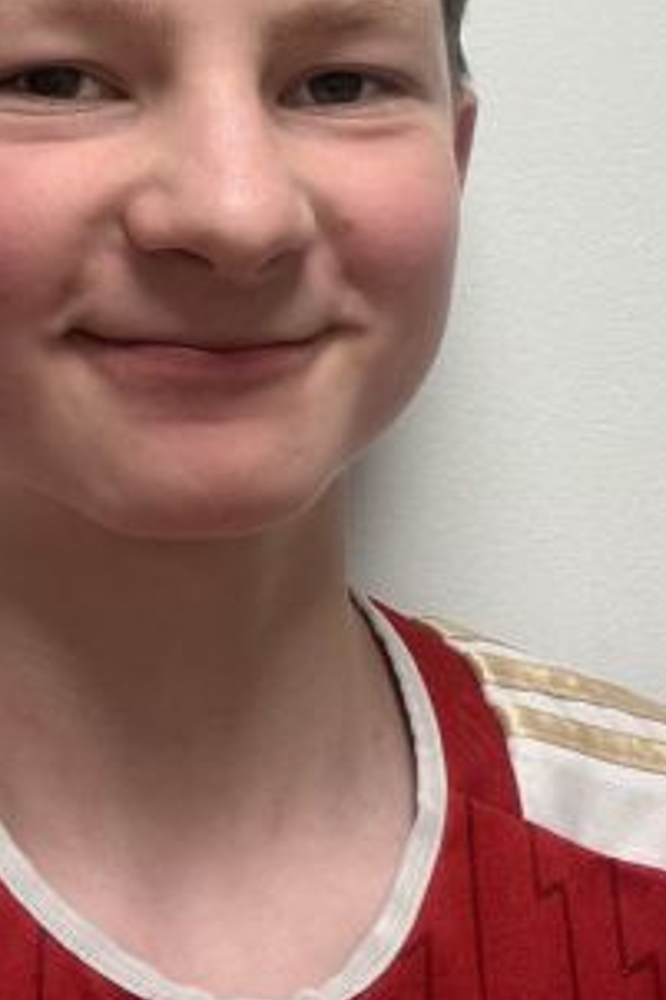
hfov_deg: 21.8
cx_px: 212
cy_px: 113
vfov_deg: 31.0
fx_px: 1722
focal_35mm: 62
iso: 80
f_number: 2.2
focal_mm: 2.71
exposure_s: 1/50
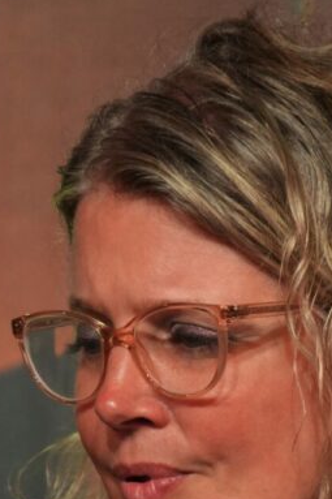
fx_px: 12800
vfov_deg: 2.2
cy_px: 661
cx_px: 197
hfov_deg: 1.5
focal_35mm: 925
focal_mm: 205
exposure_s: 1/320
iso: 2000
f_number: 6.3
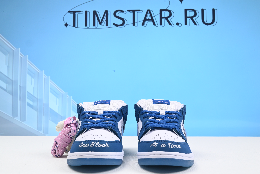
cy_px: 87
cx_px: 130
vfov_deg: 32.7
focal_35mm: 41
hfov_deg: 47.4
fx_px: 296
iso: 100
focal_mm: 41
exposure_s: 1/2
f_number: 16
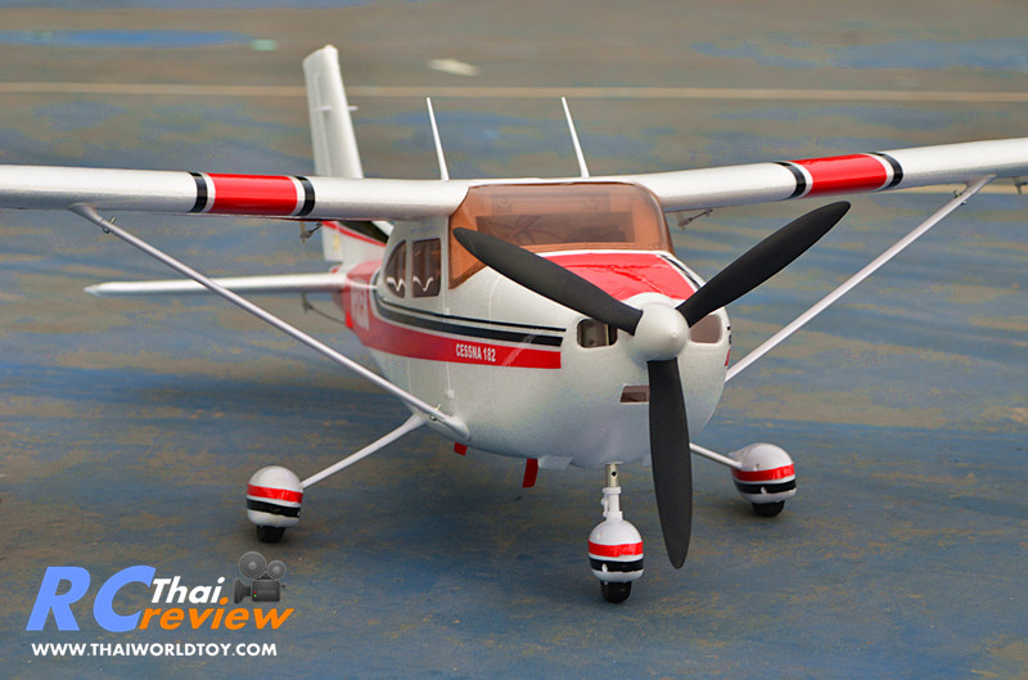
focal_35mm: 120
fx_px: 3418
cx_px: 514
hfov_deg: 17.1
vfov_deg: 11.4
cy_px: 340
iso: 100
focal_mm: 80
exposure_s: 1/80
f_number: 5.6
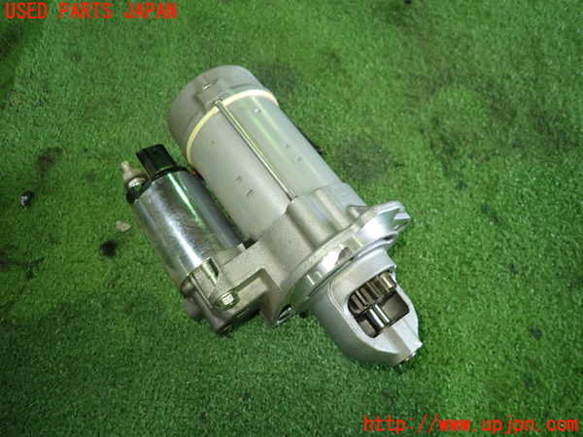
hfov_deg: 69.4
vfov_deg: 54.9
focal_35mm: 25
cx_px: 292
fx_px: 421
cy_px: 218
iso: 250
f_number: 2
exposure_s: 1/30
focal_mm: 4.5
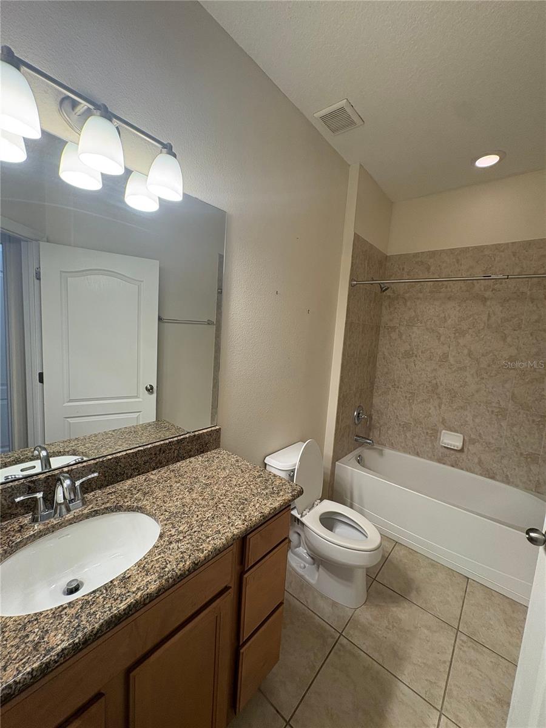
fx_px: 294
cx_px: 273
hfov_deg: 85.7
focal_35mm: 14
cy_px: 364
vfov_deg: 102.1
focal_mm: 2.22
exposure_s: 1/60
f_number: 2.2
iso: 160
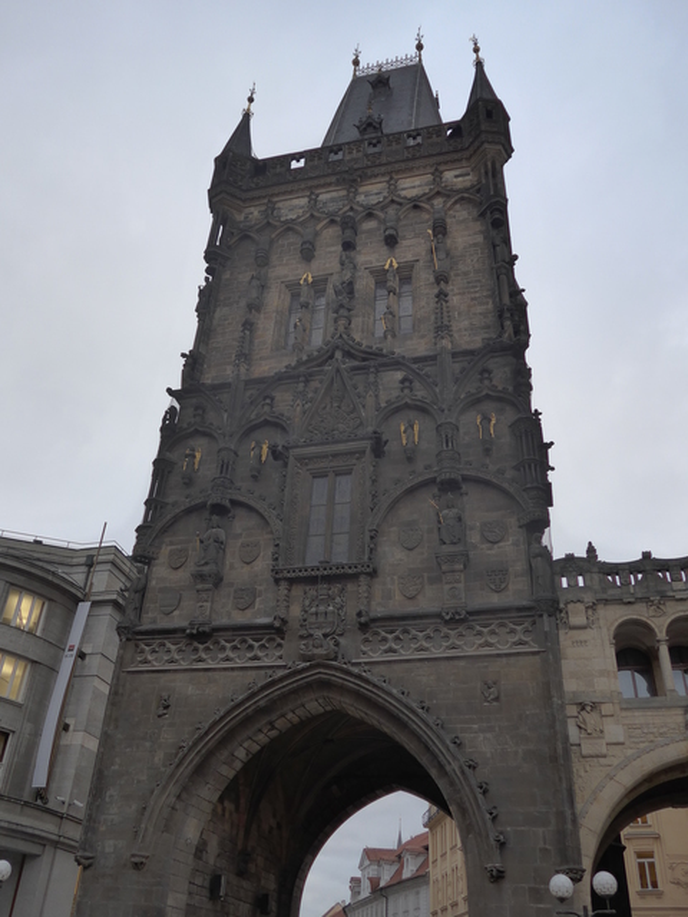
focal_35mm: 29
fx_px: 769
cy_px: 458
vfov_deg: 61.7
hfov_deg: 48.2
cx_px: 344
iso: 160
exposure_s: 1/160
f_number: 2
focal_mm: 6
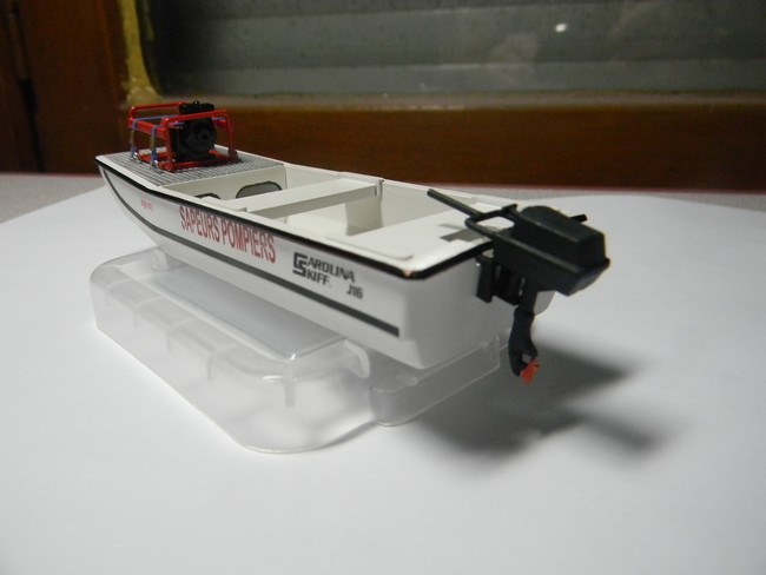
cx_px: 383
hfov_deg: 63.4
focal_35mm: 28
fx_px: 620
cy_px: 288
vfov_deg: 49.8
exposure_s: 1/120
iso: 400
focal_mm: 5
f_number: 3.5
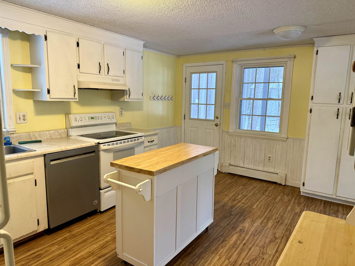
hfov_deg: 71.6
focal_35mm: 24
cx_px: 178
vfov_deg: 56.8
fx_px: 246
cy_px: 133
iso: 200
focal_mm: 6.76
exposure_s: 1/60
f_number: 1.78
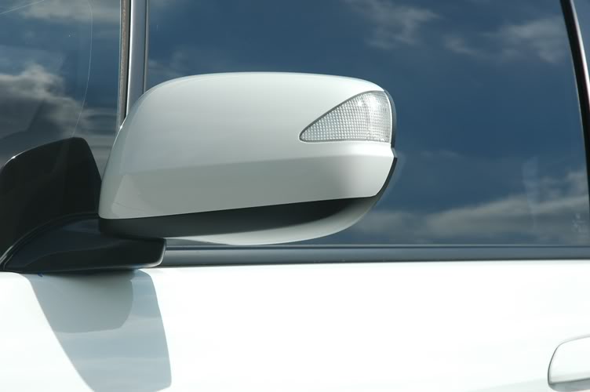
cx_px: 295
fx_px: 1474
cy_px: 196
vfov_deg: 15.2
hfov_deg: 22.6
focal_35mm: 90
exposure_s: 1/320
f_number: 11
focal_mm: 60
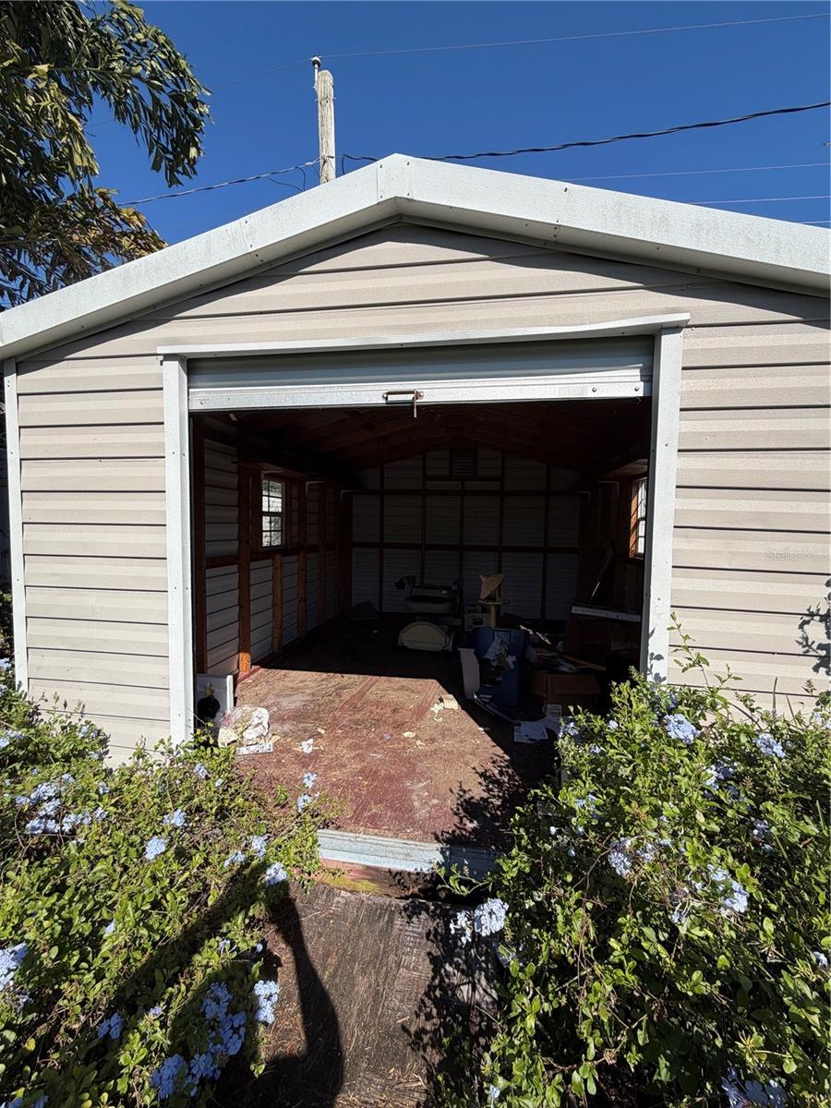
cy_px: 554
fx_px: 448
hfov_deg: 85.7
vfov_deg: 102.1
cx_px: 416
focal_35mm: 14
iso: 20
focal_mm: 2.22
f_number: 2.2
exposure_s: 1/955
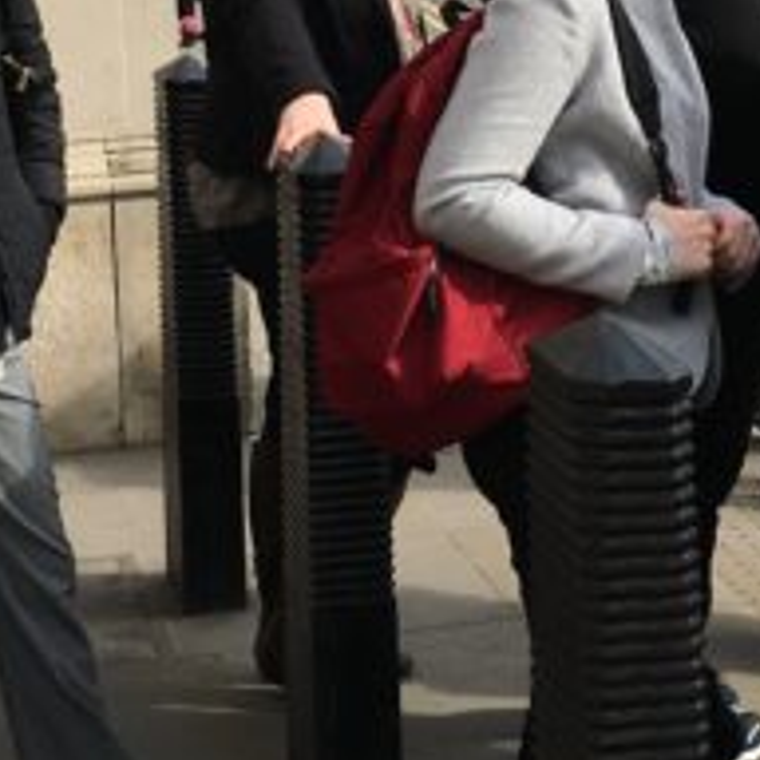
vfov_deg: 15.8
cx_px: 515
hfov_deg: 16.4
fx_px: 2633
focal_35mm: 106
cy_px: -166
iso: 25
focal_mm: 4.15
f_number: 2.2
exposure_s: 1/1304
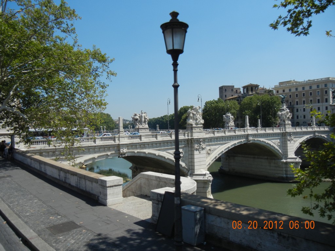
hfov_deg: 60.0
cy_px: 126
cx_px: 168
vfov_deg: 46.8
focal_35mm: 30
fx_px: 290
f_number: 7
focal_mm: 5.4
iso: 160
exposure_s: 1/488
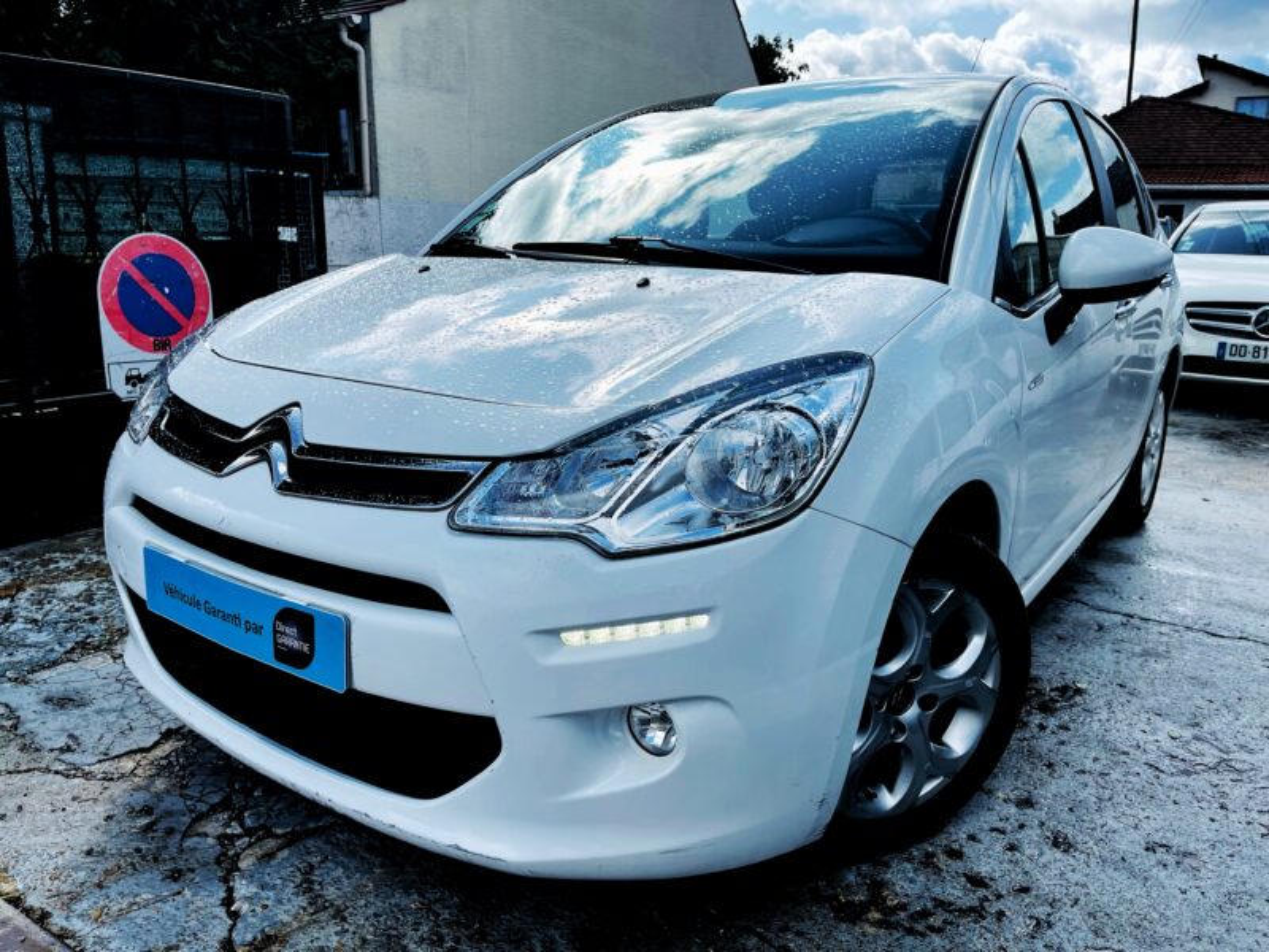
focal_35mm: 25
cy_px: 476
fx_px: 916
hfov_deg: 69.4
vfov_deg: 54.9
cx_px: 634
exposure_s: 1/3559
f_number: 1.6
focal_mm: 5.1
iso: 32
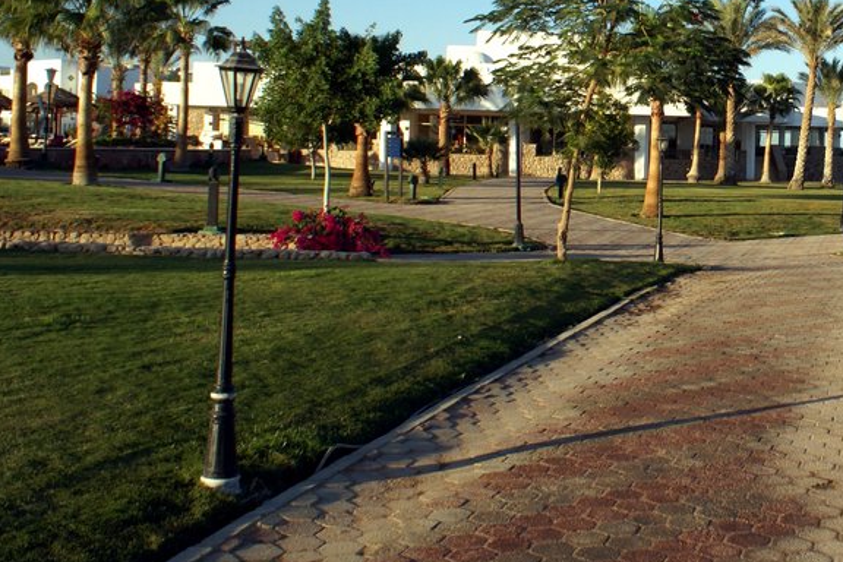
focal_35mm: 48
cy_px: 157
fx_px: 1124
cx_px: 738
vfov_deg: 27.8
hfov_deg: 38.6
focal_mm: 18
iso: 100
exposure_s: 1/80
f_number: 13
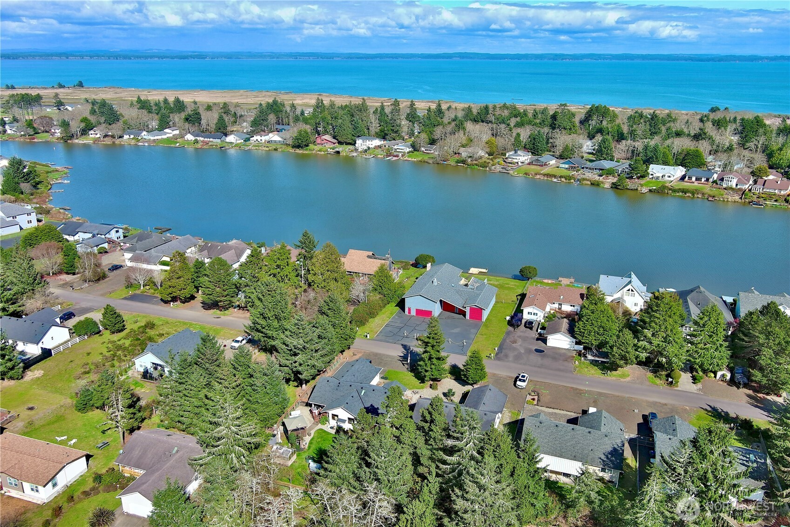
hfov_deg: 63.7
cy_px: 264
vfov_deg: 45.0
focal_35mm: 29
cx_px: 395
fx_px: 636
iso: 100
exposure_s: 1/1142
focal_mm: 10.57
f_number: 2.8
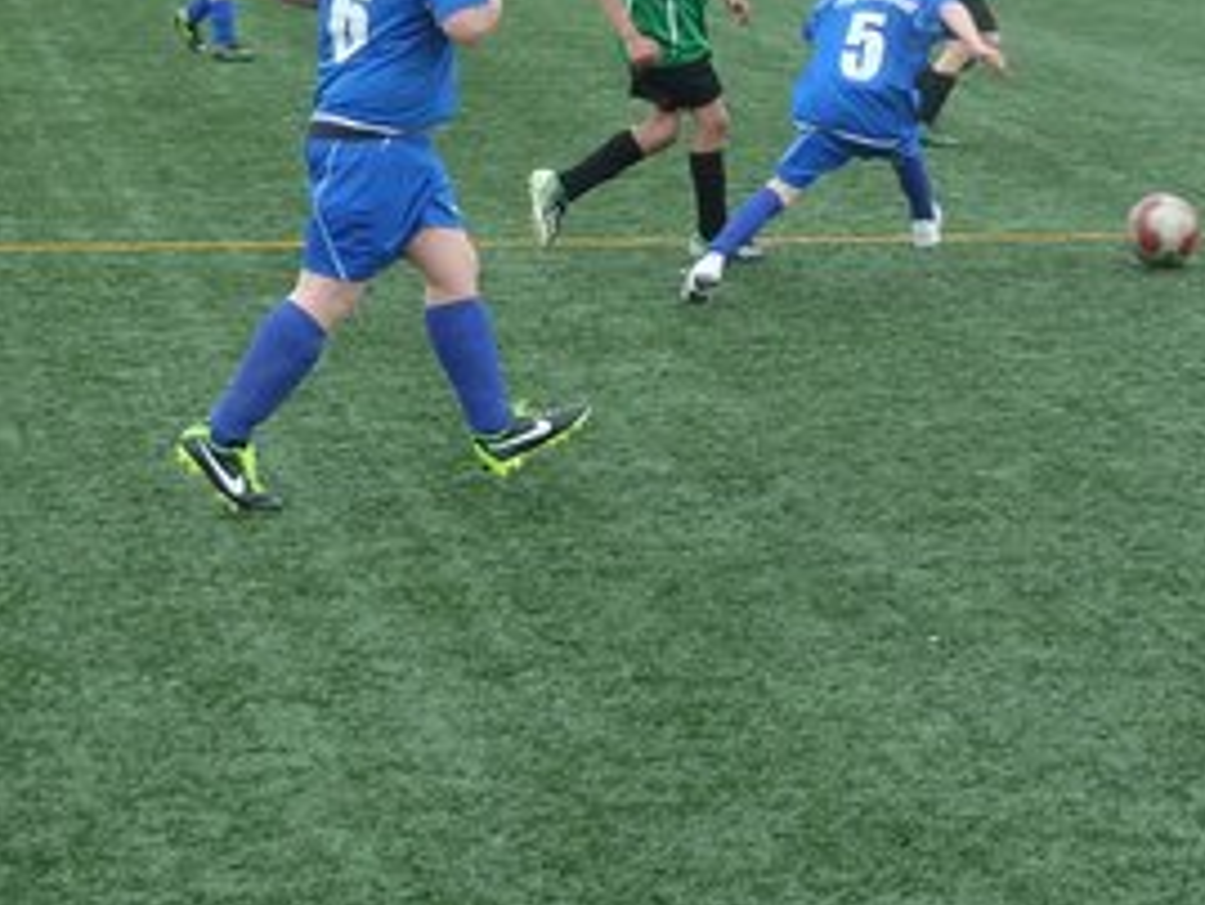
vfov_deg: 11.7
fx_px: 4353
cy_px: -123
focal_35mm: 125
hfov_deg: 15.6
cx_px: 1062
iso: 200
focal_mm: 7.9
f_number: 4
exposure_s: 1/250
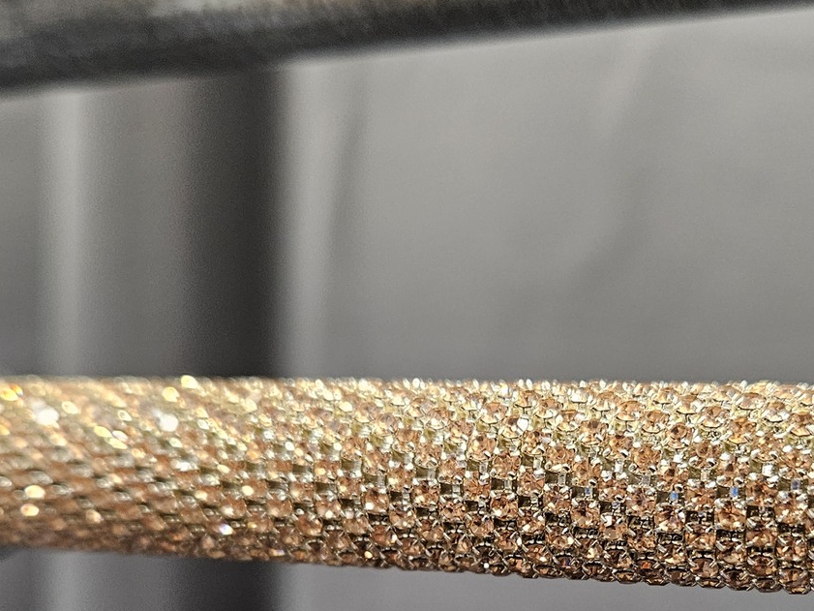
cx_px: 516
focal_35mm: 56
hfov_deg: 34.1
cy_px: 605
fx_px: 1317
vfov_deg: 24.9
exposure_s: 1/142
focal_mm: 5.4
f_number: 1.8
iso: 400
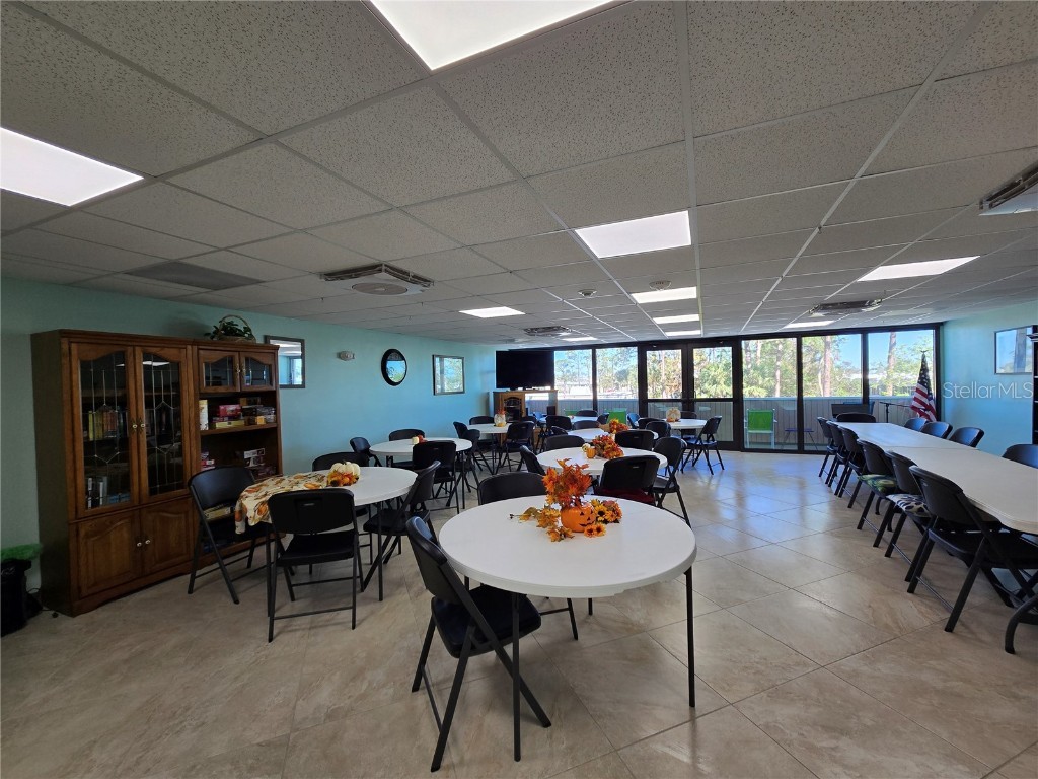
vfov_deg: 89.9
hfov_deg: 106.2
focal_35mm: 13
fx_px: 390
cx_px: 519
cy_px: 390
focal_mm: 2.2
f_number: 2.2
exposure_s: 1/122
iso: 50
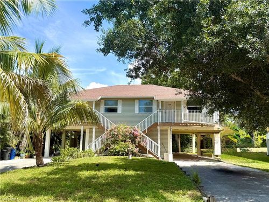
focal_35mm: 24
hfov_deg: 71.6
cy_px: 101
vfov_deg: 56.8
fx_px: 187
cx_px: 134
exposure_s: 1/2232
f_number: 1.78
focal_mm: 6.76
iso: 80
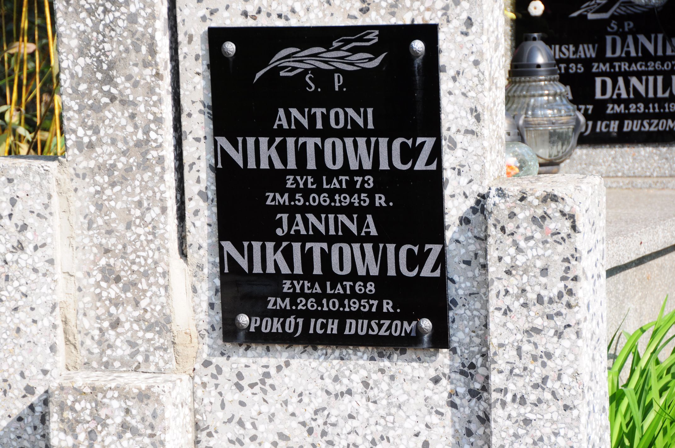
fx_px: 2950
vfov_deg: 8.7
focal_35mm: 158
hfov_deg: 13.1
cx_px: 338
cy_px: 224
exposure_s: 1/400
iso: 250
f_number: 7.1
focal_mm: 105
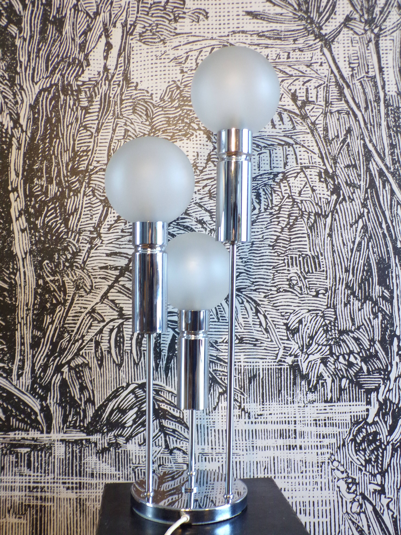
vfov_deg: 50.1
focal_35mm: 37
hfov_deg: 38.7
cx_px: 200
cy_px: 268
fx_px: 571
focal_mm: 6.6
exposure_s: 1/17
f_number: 3.3
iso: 263
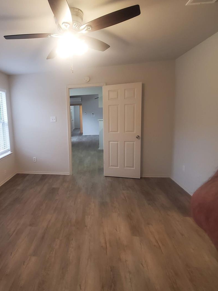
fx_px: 160
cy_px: 132
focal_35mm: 19
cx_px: 60
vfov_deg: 84.4
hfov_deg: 65.3
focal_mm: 1.8
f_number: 2.2
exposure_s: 1/60
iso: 250
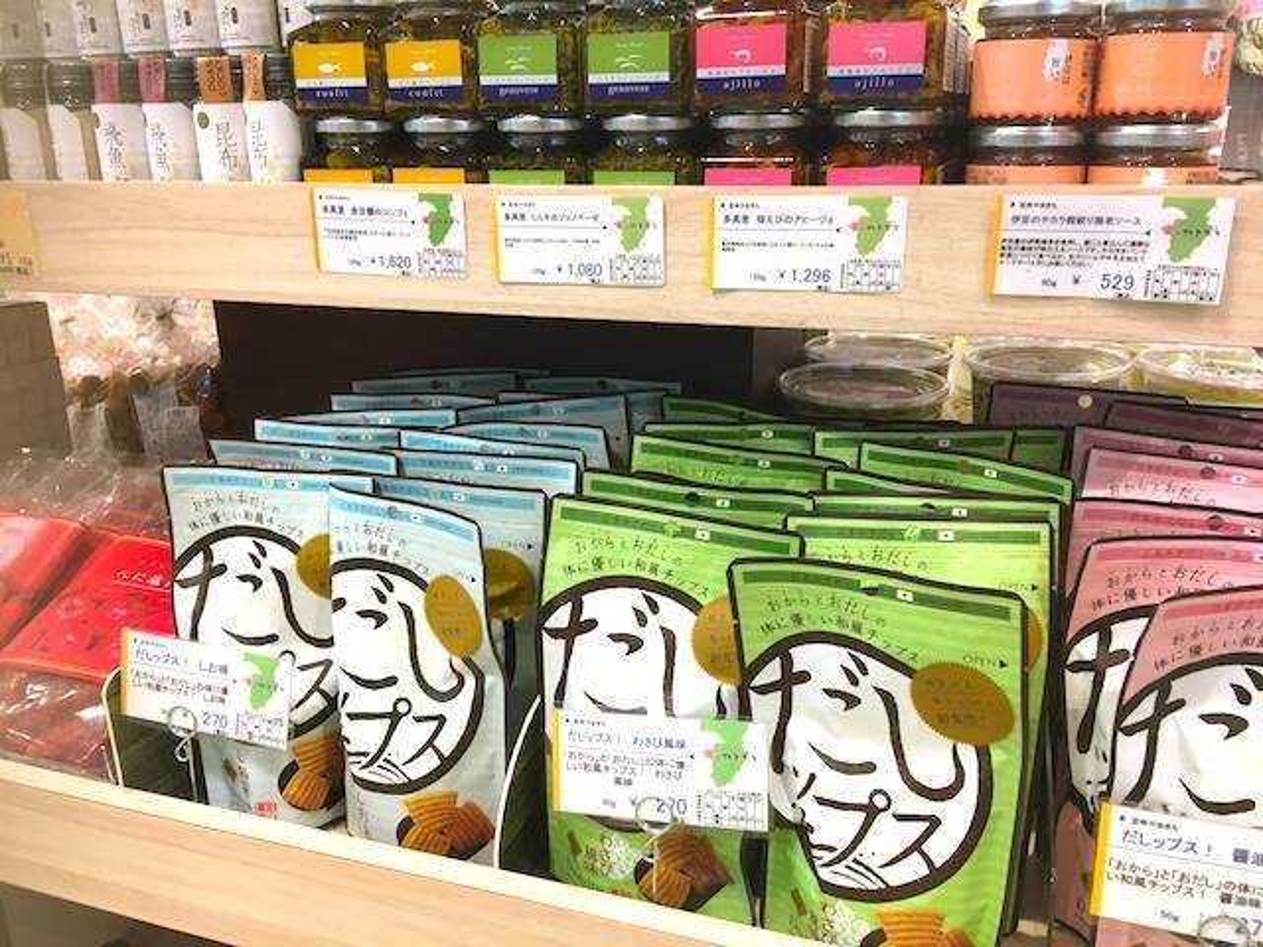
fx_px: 1058
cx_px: 632
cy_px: 474
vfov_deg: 48.2
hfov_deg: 61.7
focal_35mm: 29
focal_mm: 4.15
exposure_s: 1/30
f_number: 2.2
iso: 32
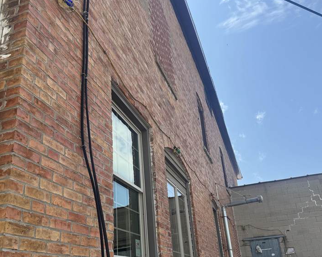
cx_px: 164
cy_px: 164
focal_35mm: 32
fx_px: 305
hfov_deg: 55.7
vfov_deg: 45.3
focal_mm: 6.76
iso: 80
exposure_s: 1/3413
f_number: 1.78
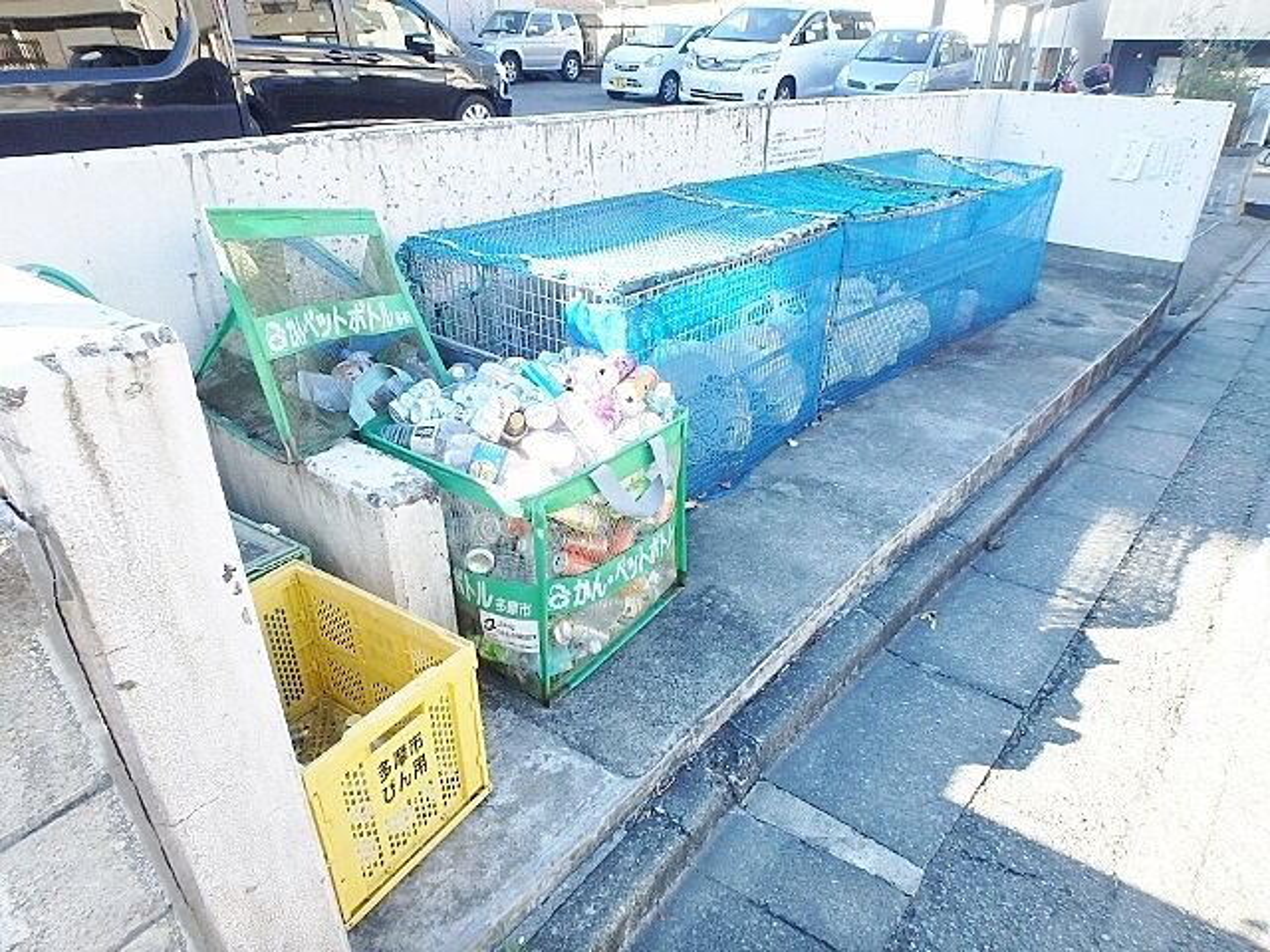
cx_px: 635
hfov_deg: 79.0
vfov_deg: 63.4
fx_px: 770
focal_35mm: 21
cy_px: 476
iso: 125
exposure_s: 1/125
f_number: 3.5
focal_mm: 3.7
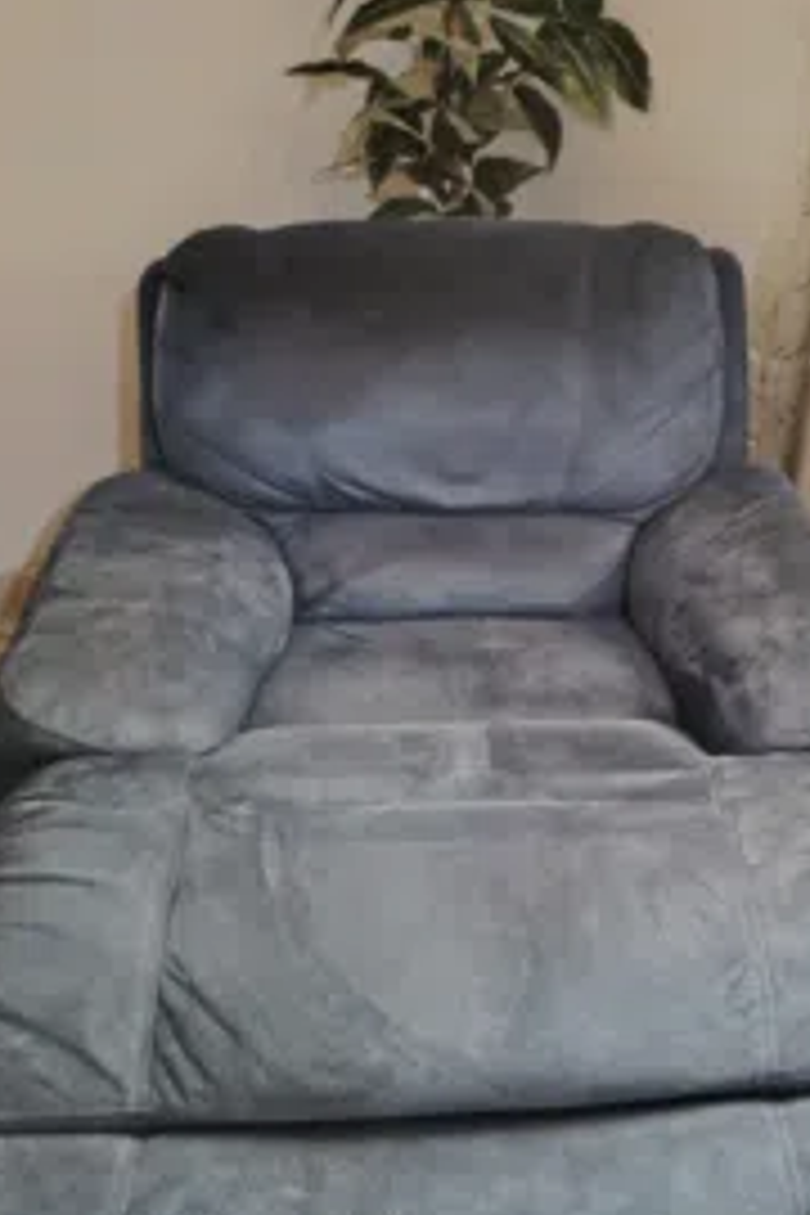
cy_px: 634
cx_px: 590
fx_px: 1249
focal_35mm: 37
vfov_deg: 51.9
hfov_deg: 35.3
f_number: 1.75
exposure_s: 1/24
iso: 4388
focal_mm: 5.25
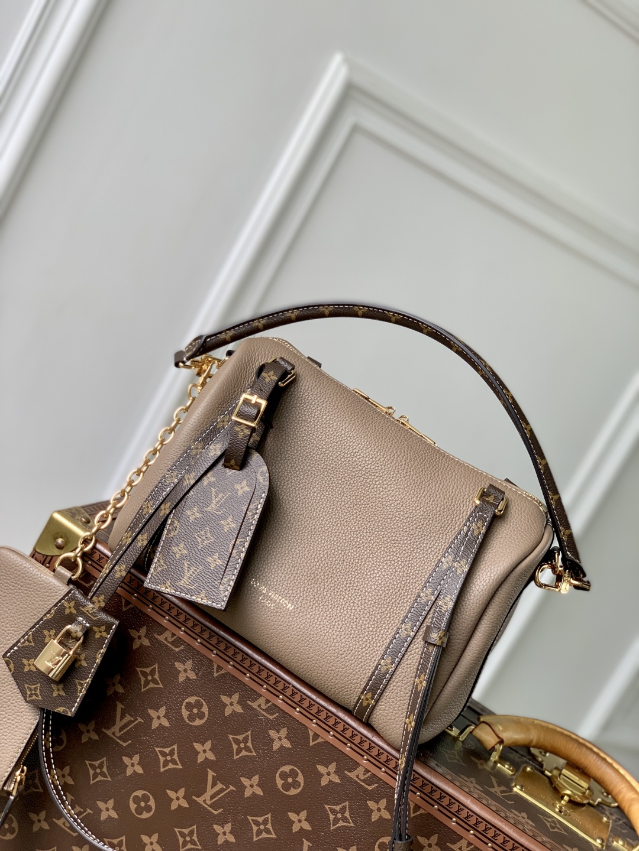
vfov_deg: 36.8
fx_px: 1280
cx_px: 320
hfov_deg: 28.0
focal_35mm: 52
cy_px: 426
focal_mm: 6
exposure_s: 1/122
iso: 32
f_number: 2.4
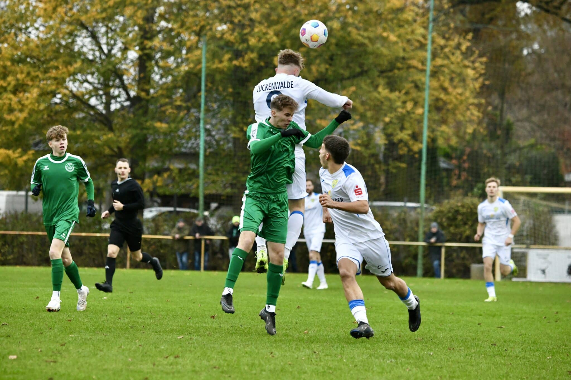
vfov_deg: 6.9
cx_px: 286
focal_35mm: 200
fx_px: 3172
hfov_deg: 10.3
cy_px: 190
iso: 8000
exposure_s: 1/1600
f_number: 5.3
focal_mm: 200
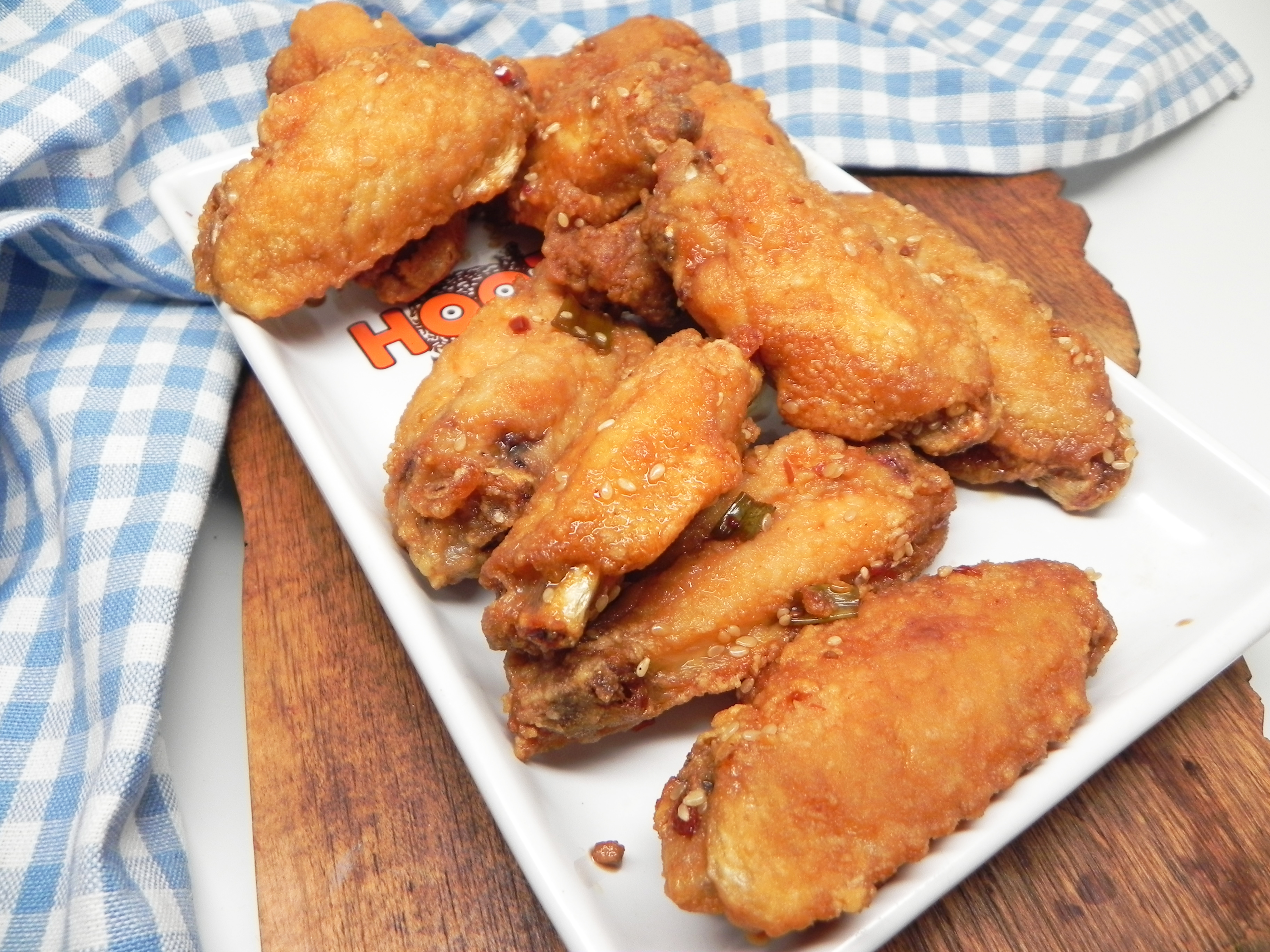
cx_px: 635
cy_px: 476
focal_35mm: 26
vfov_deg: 53.1
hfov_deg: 67.3
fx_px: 954
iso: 160
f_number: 2.8
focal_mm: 4.6
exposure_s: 1/40.5
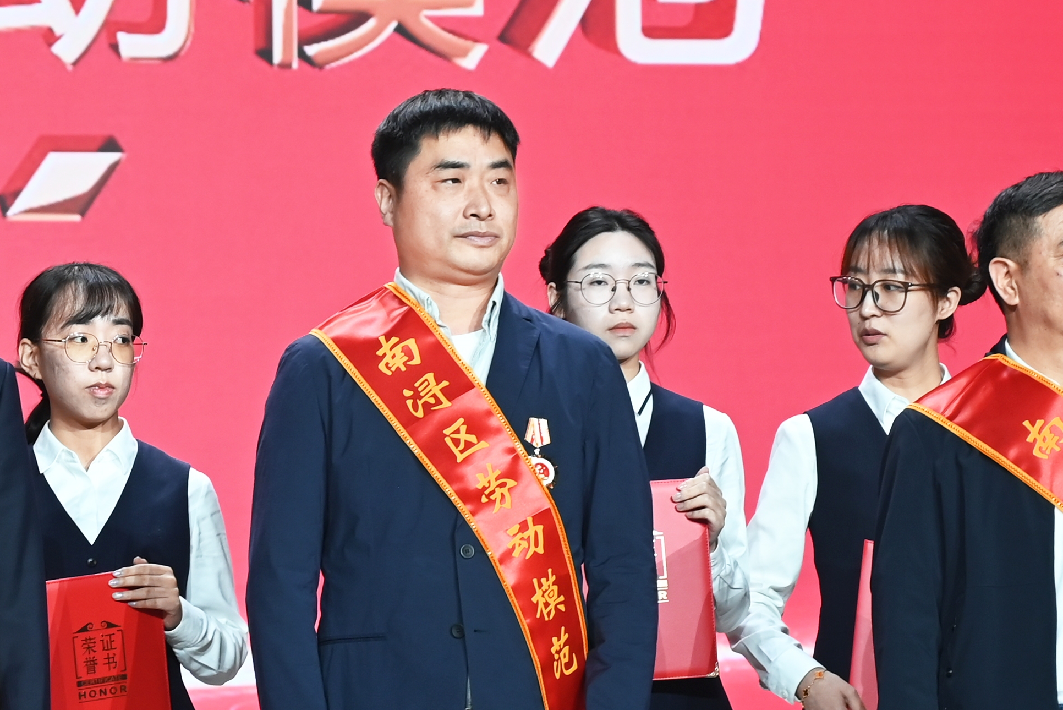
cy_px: 413
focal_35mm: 218
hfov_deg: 9.4
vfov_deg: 6.3
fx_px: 6440
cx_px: 395
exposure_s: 1/125
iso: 400
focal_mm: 70
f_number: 4
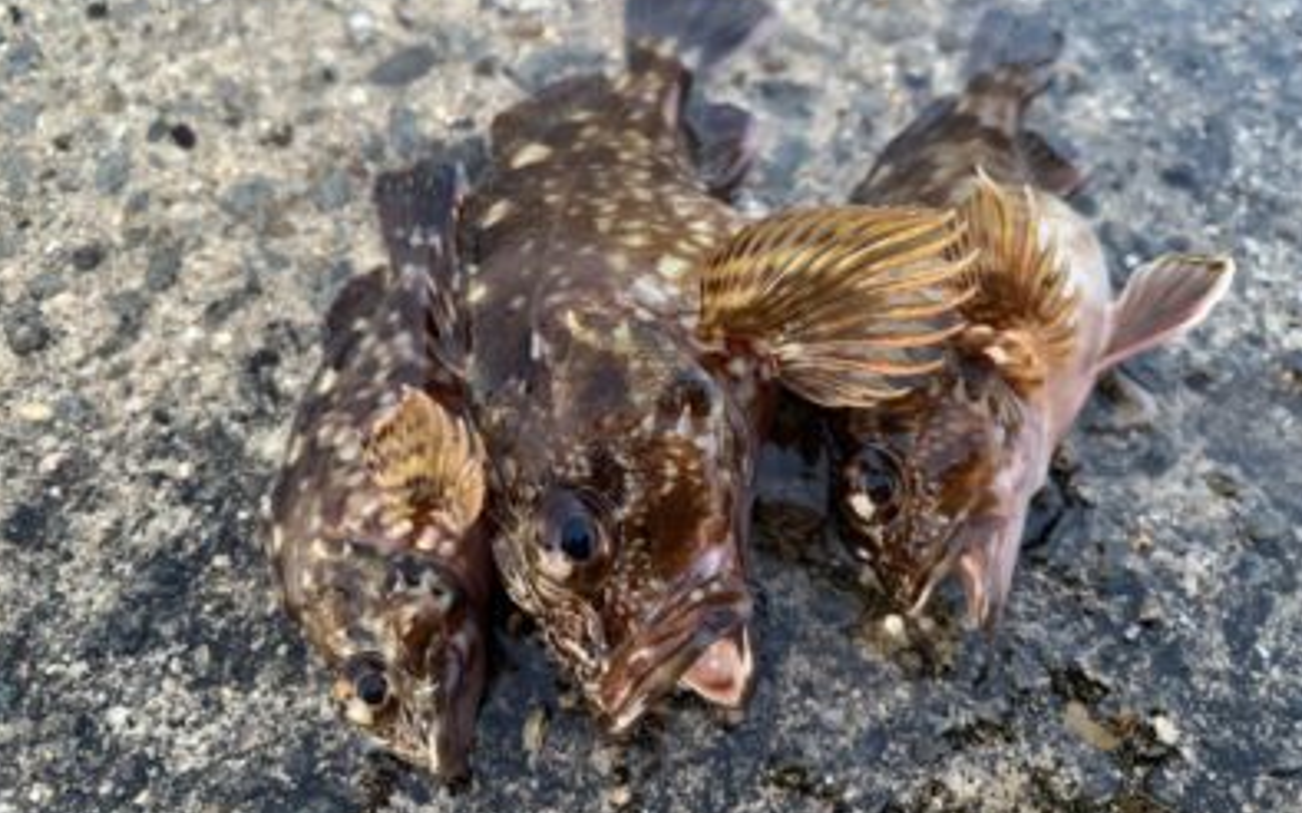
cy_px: 347
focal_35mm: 28
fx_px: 993
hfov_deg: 66.5
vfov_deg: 44.4
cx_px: 651
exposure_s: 1/30
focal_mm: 5.96
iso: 640
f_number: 1.6
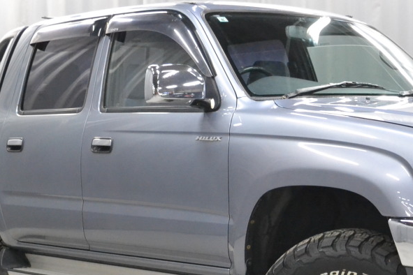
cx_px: 289
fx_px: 1044
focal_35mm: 91
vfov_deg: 15.0
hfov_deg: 22.2
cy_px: 203
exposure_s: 1/50
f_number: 5.6
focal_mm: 28
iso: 3200
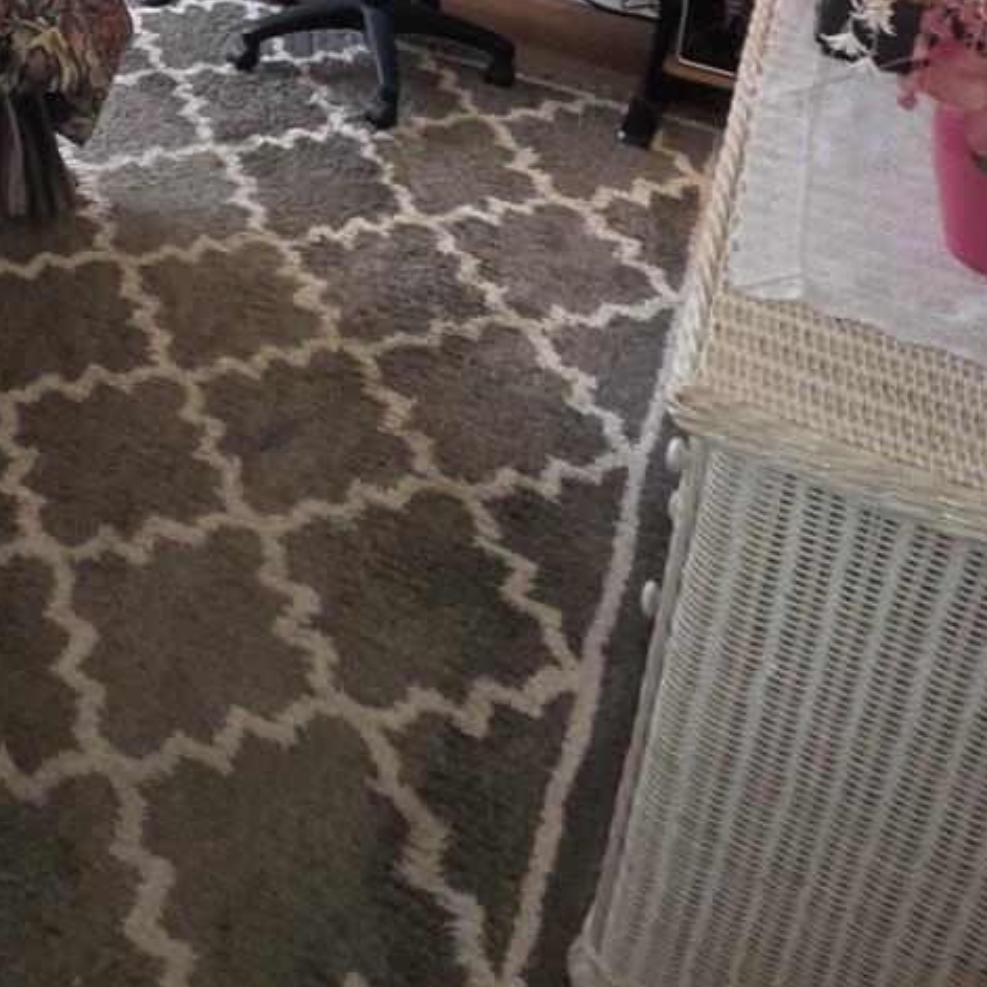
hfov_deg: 38.5
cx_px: 25
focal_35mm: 39
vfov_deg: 33.2
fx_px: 1258
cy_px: -251
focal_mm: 2.2
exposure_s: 1/60
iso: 160
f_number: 1.9
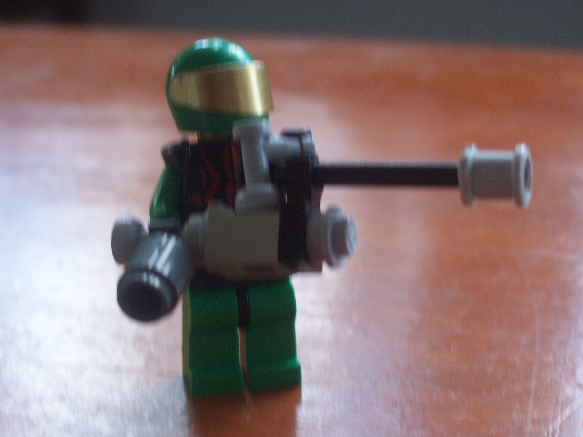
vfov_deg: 17.2
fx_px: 1448
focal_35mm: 86
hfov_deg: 22.8
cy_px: 218
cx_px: 292
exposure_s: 1/60
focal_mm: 14.7
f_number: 3.4
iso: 140
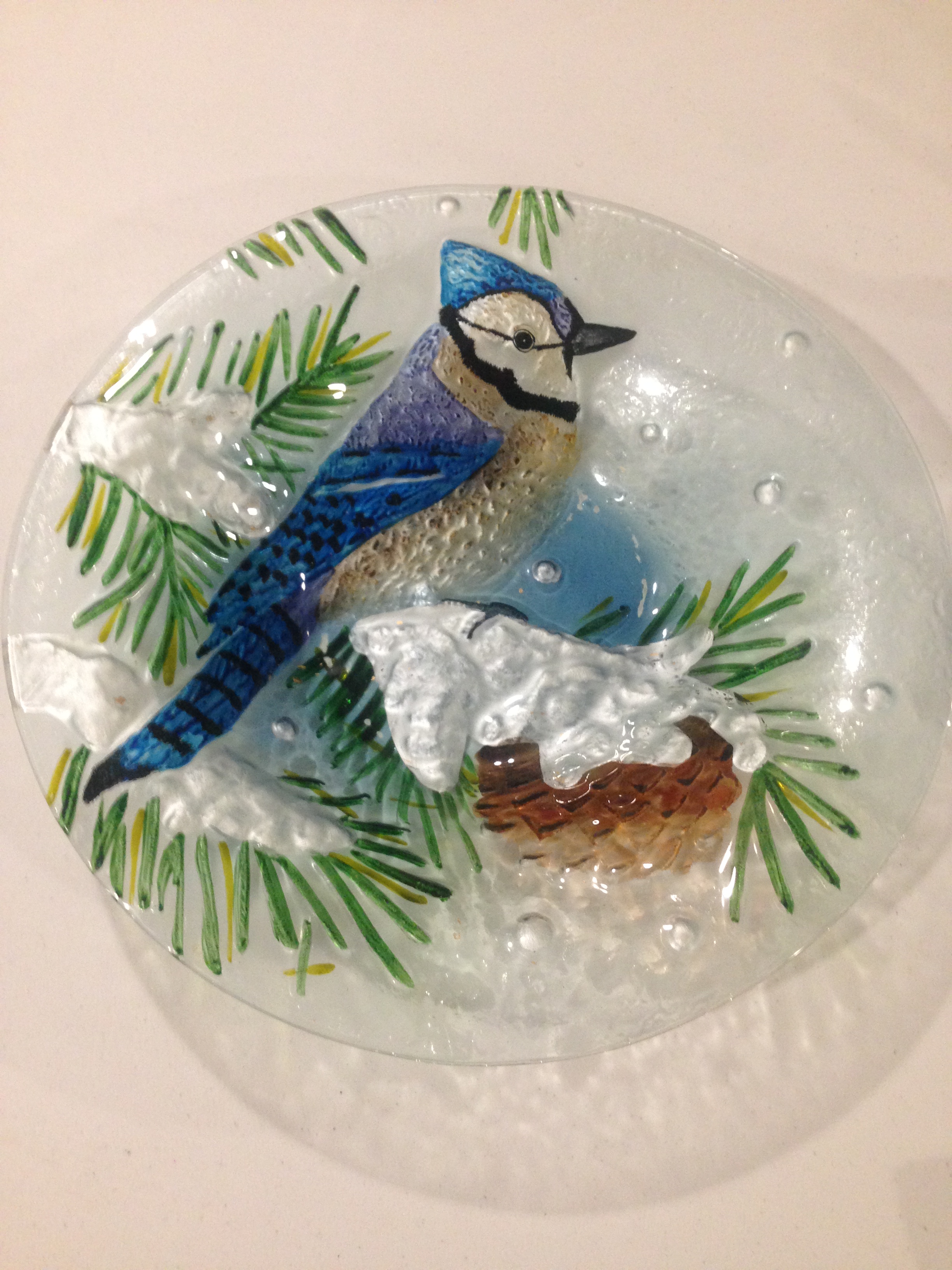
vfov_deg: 55.4
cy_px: 635
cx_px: 476
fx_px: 1210
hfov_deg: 42.9
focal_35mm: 33
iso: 250
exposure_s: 1/20
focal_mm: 4.12
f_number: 2.4
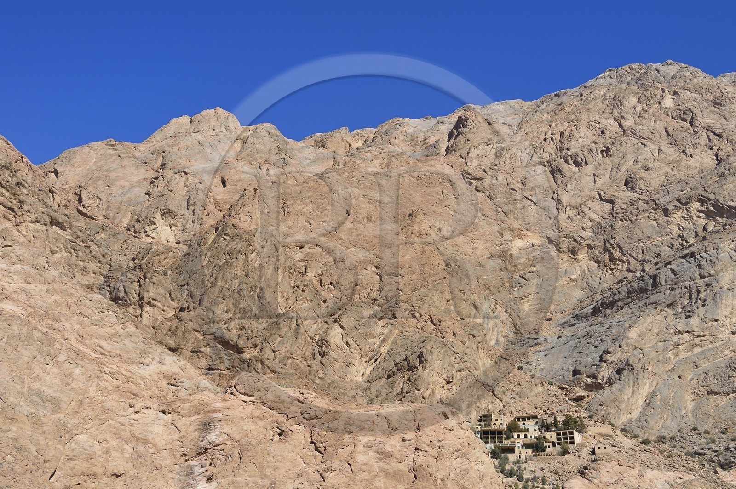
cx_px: 368
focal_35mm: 36
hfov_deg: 53.2
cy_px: 244
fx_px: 735
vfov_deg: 36.8
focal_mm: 36
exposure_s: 1/400
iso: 200
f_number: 10
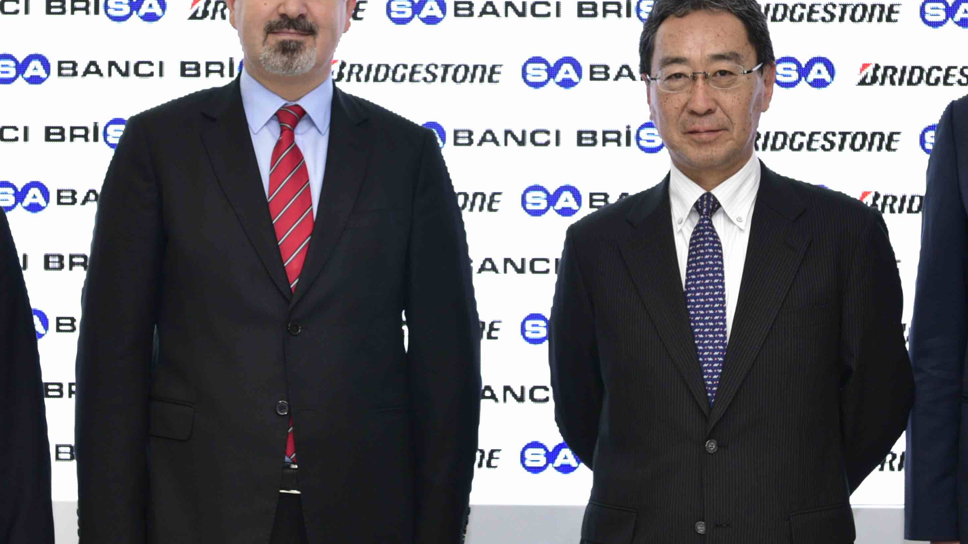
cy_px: 210
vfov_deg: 14.7
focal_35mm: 82
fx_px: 2105
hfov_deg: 25.9
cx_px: 459
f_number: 4
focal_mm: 38
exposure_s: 1/60
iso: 800
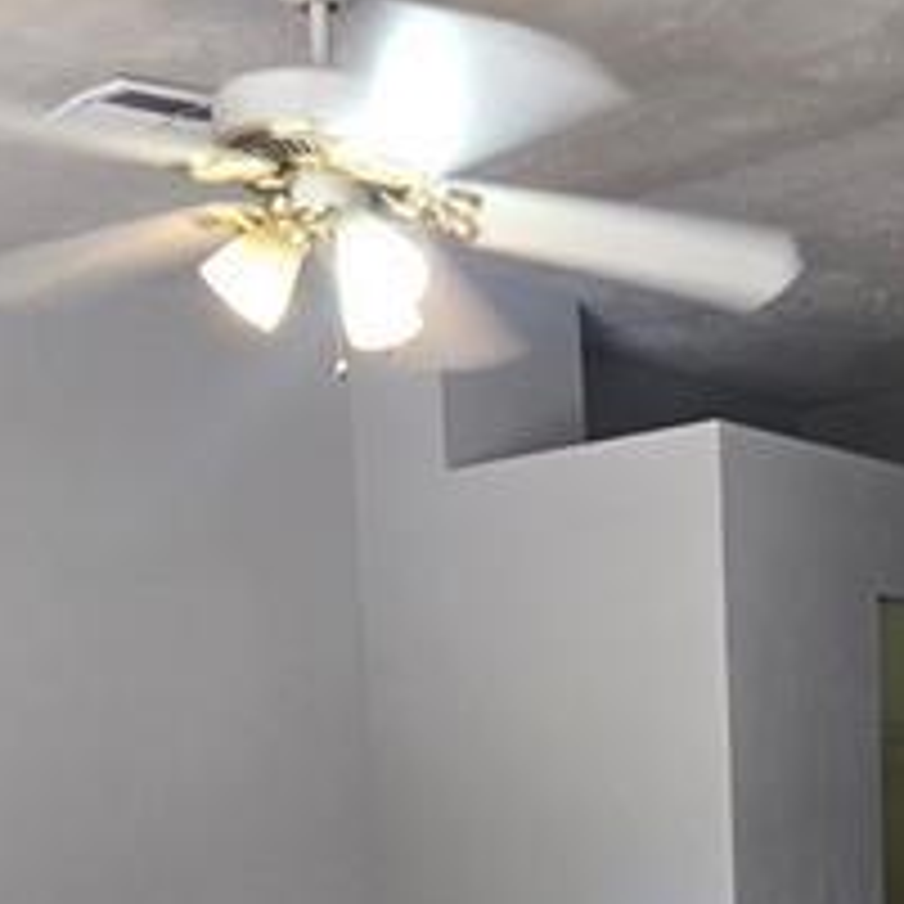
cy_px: 891
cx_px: 819
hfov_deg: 36.0
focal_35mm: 44
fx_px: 1300
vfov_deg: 35.0
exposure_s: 1/50
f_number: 2.2
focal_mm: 2.2
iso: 64
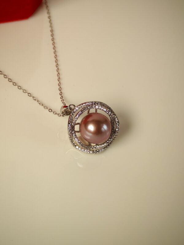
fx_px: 482
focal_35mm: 68
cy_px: 122
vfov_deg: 28.6
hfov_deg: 21.6
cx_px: 92
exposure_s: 1/110
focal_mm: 5.52
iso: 50
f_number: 1.95
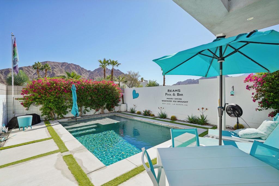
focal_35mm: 16
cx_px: 140
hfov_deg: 96.8
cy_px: 93
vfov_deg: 73.7
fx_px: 124
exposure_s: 1/250
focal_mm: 16
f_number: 8
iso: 100
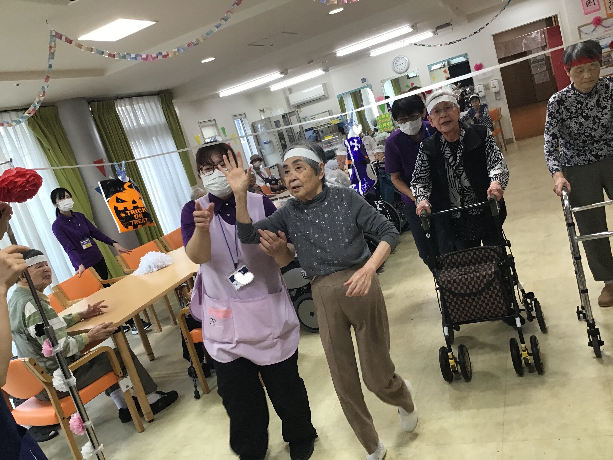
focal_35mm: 31
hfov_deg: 58.4
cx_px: 306
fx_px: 549
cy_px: 230
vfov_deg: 45.4
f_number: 2.4
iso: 32
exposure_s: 1/30
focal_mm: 3.3
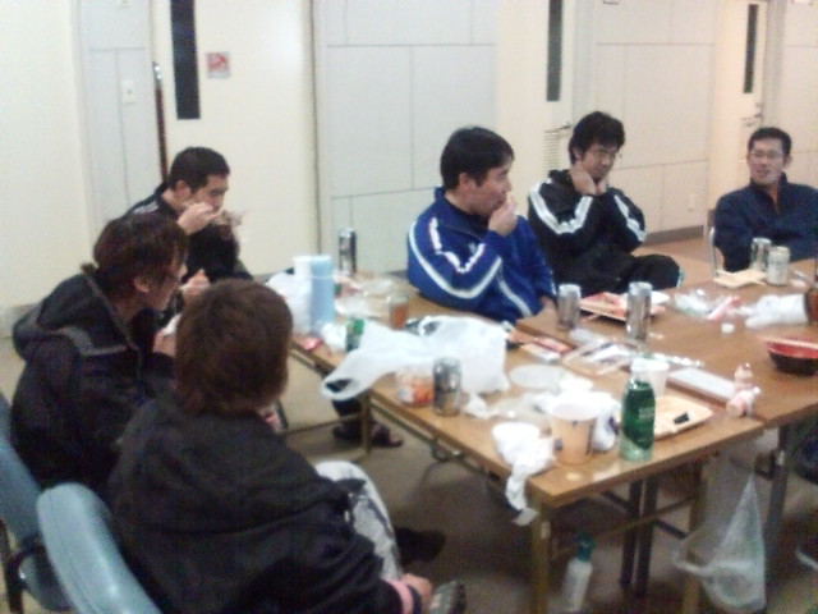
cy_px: 307
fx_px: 685
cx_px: 409
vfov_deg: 48.2
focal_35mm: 29
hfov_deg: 61.7
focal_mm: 3.73
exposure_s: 1/20
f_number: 3.5
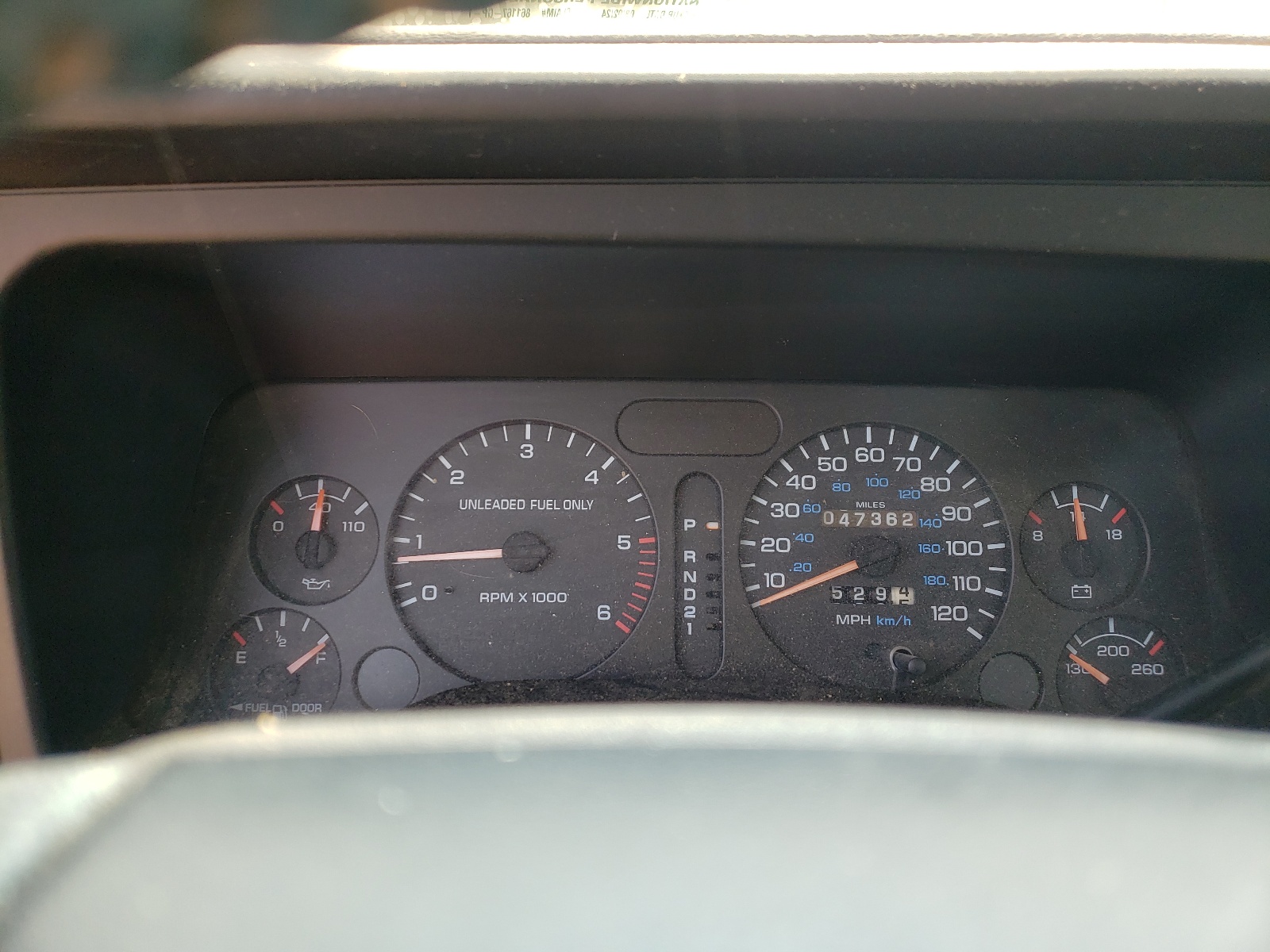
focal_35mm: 26
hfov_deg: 67.3
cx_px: 635
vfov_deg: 53.1
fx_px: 954
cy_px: 476
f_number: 1.5
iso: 50
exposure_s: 1/208
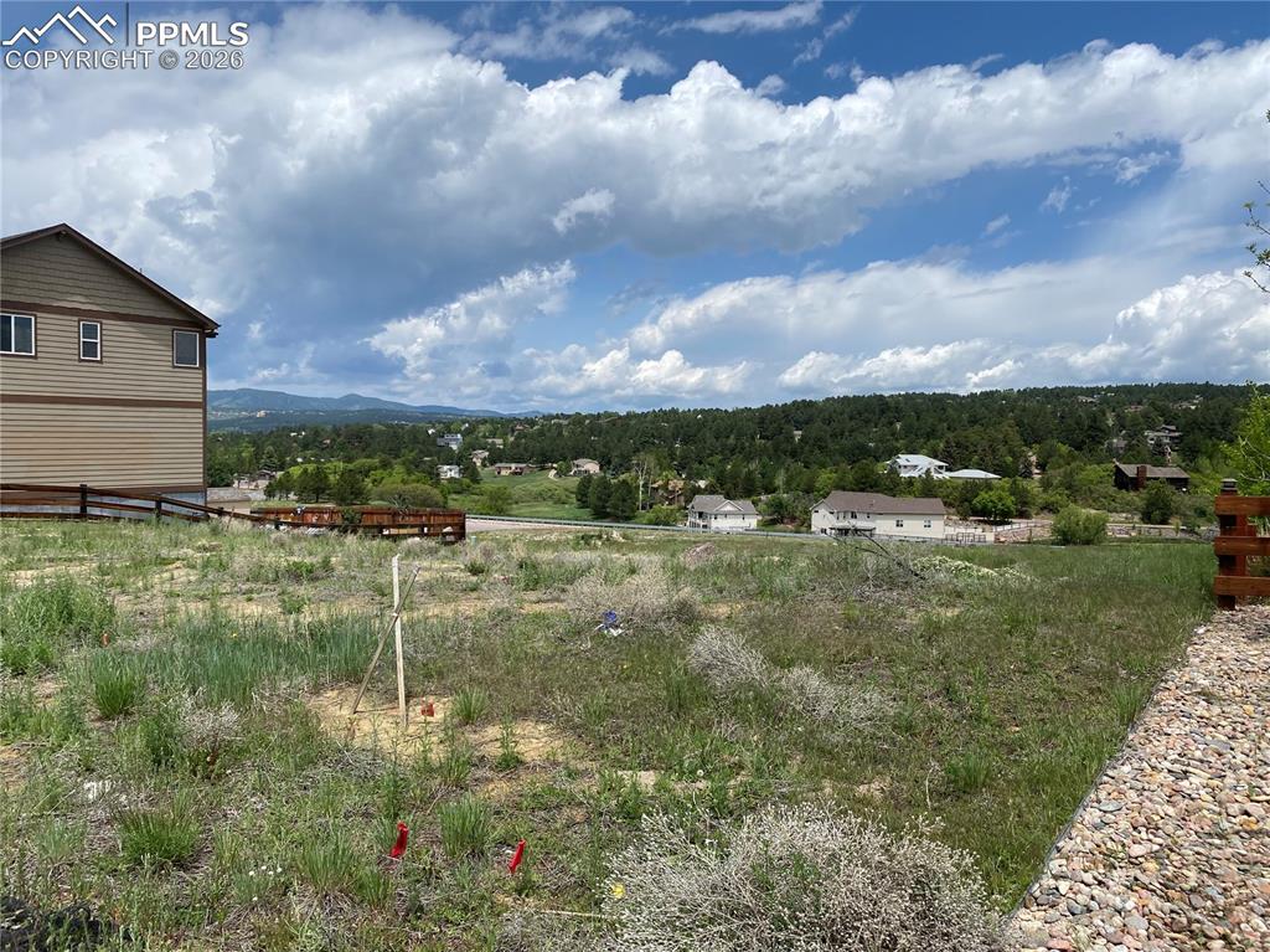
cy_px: 476
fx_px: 953
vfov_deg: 53.0
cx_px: 635
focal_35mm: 26
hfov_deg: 67.3
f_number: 1.8
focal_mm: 4.25
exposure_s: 1/4808
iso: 32
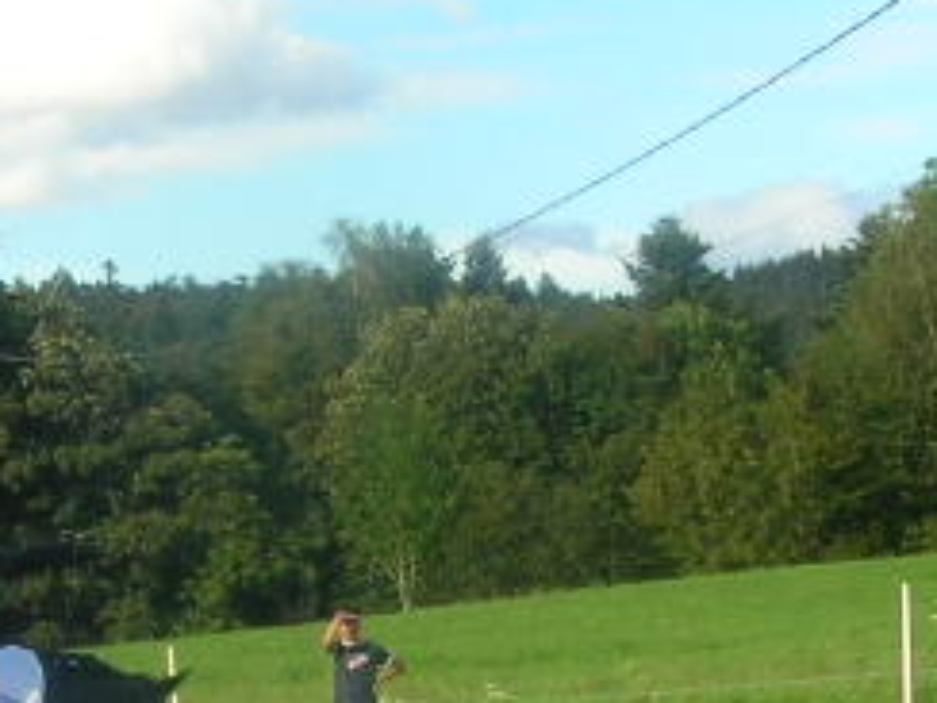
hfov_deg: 13.4
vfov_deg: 10.0
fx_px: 3979
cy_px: 618
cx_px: 334
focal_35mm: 147
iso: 50
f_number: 5.6
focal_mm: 5.8
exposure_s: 1/137
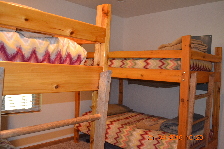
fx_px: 205
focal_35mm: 33
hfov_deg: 57.2
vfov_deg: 40.0
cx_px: 112
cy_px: 74
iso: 2000
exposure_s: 1/60
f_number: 3.8
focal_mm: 22
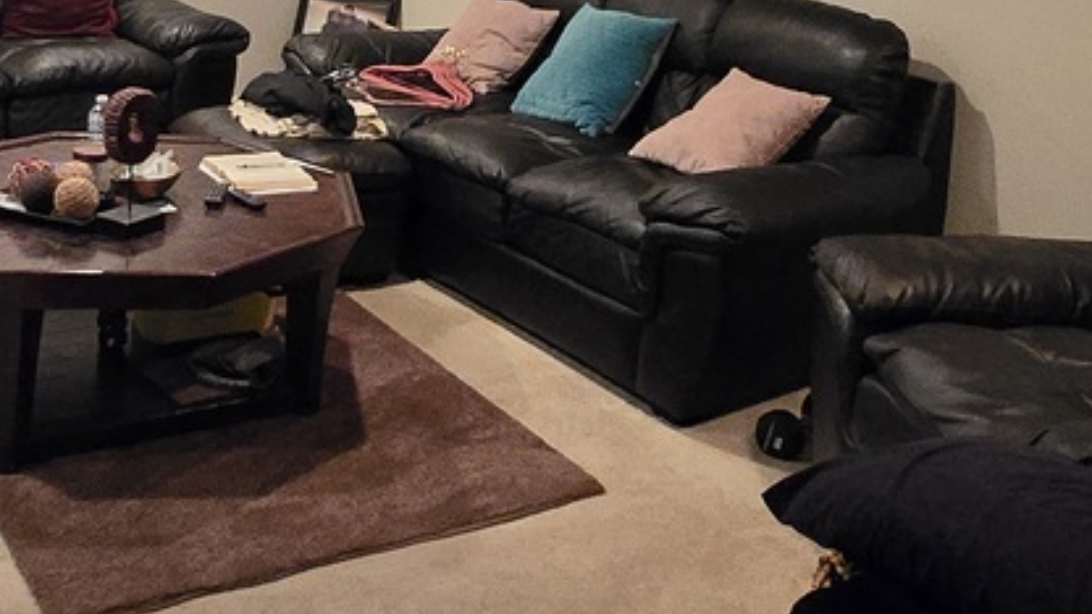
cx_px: 512
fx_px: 1419
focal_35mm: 49
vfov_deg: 22.8
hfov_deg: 42.1
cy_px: -92
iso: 1250
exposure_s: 1/60
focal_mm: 1.7
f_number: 2.2
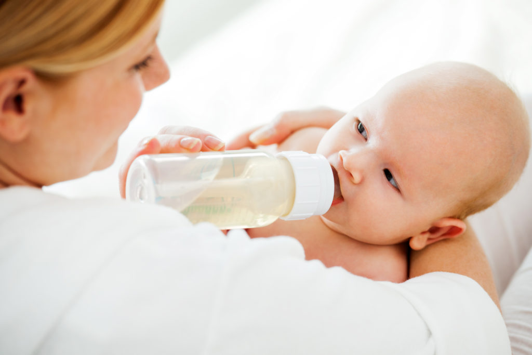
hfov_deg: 11.1
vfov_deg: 7.4
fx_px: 2734
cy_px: 178
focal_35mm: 185
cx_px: 266
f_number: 4
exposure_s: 1/125
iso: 400
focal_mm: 185
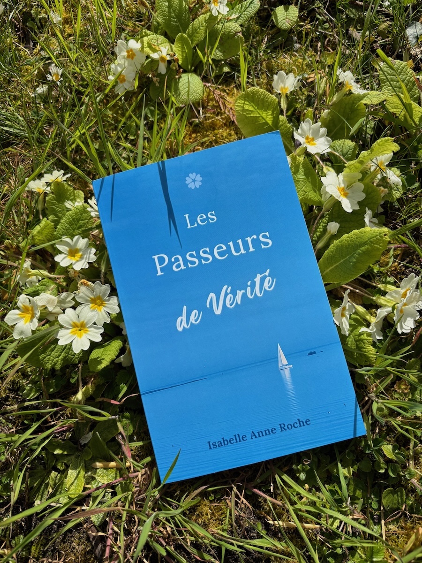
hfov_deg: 53.1
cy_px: 282
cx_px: 211
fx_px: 423
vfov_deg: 67.3
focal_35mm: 26
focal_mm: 5.96
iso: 50
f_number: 1.6
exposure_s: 1/4255
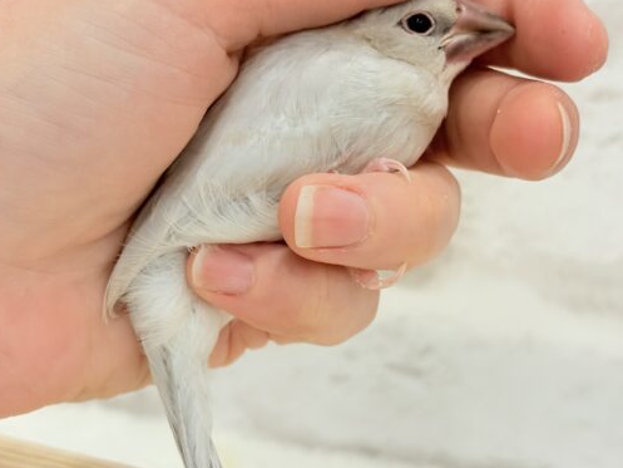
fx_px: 1206
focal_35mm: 67
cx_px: 367
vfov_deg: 21.9
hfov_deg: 28.9
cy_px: 206
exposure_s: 1/100
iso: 100
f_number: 1.6
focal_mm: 5.96
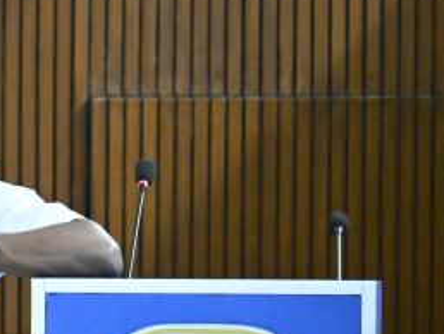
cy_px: 197
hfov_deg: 2.1
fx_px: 12055
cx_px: -153
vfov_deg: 1.6
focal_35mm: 939
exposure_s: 1/320
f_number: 6
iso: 25600
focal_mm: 240
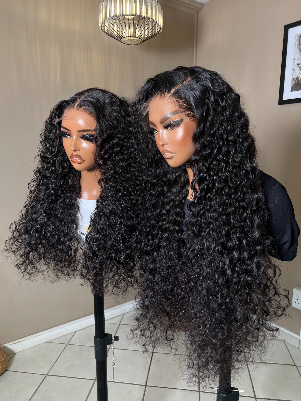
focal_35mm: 26
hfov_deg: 53.1
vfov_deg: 67.3
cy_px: 200
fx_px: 301
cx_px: 150
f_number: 1.5
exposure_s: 1/103
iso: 32
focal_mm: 5.7
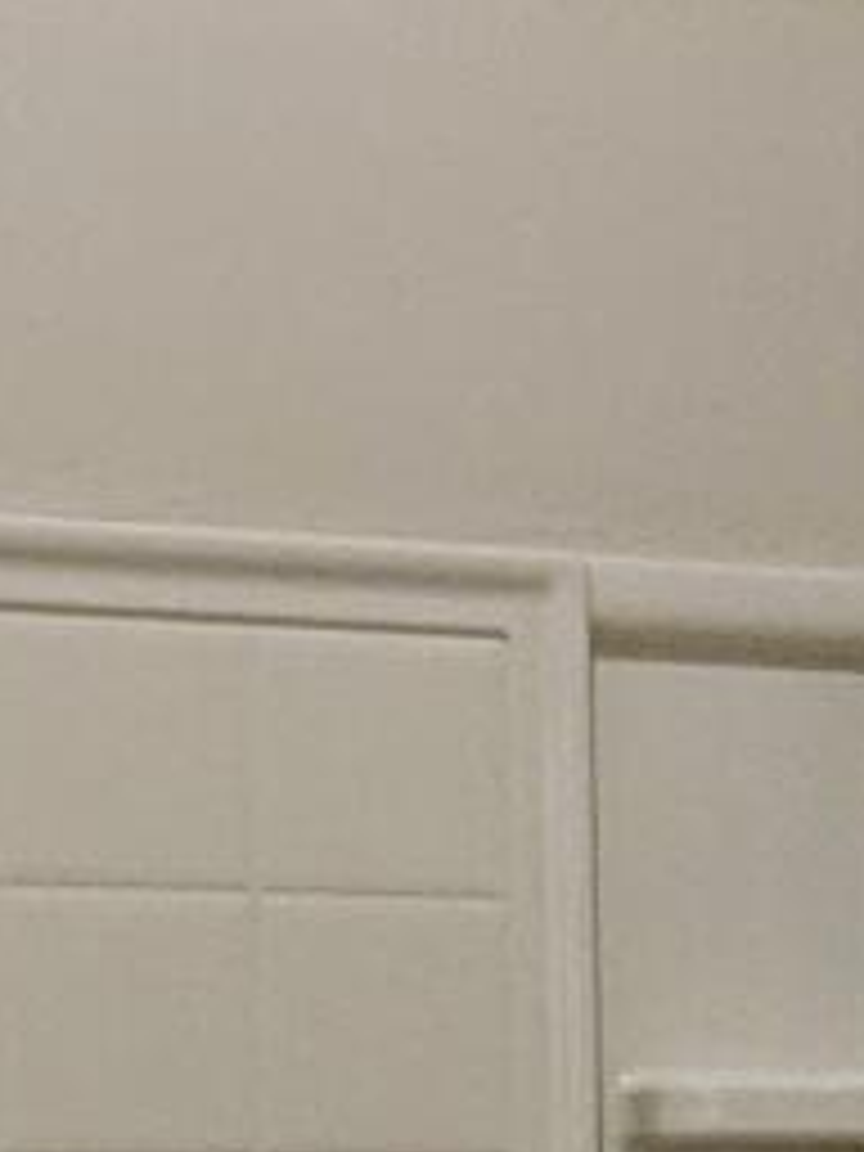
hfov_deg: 11.8
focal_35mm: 125
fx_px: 4160
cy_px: 1390
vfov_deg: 15.2
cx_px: 810
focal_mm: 2.22
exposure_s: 1/24
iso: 143
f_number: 2.2
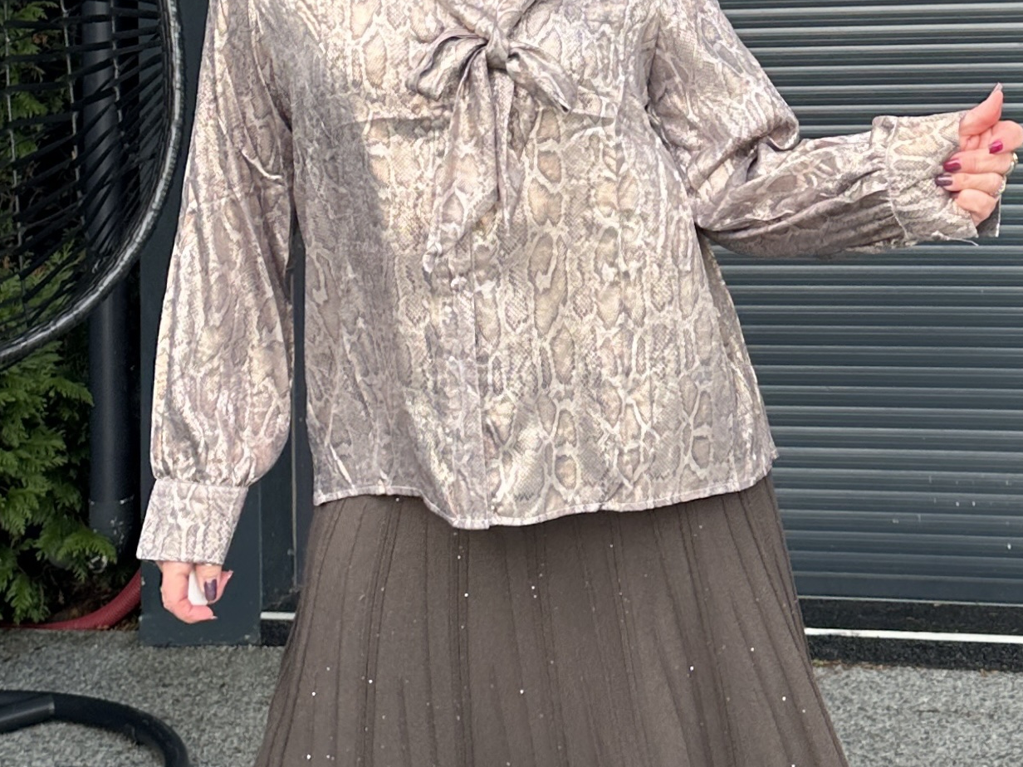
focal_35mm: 34
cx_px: 499
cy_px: 235
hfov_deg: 54.0
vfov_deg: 41.1
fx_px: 1005
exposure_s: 1/121
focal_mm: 6.86
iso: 64
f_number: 1.78
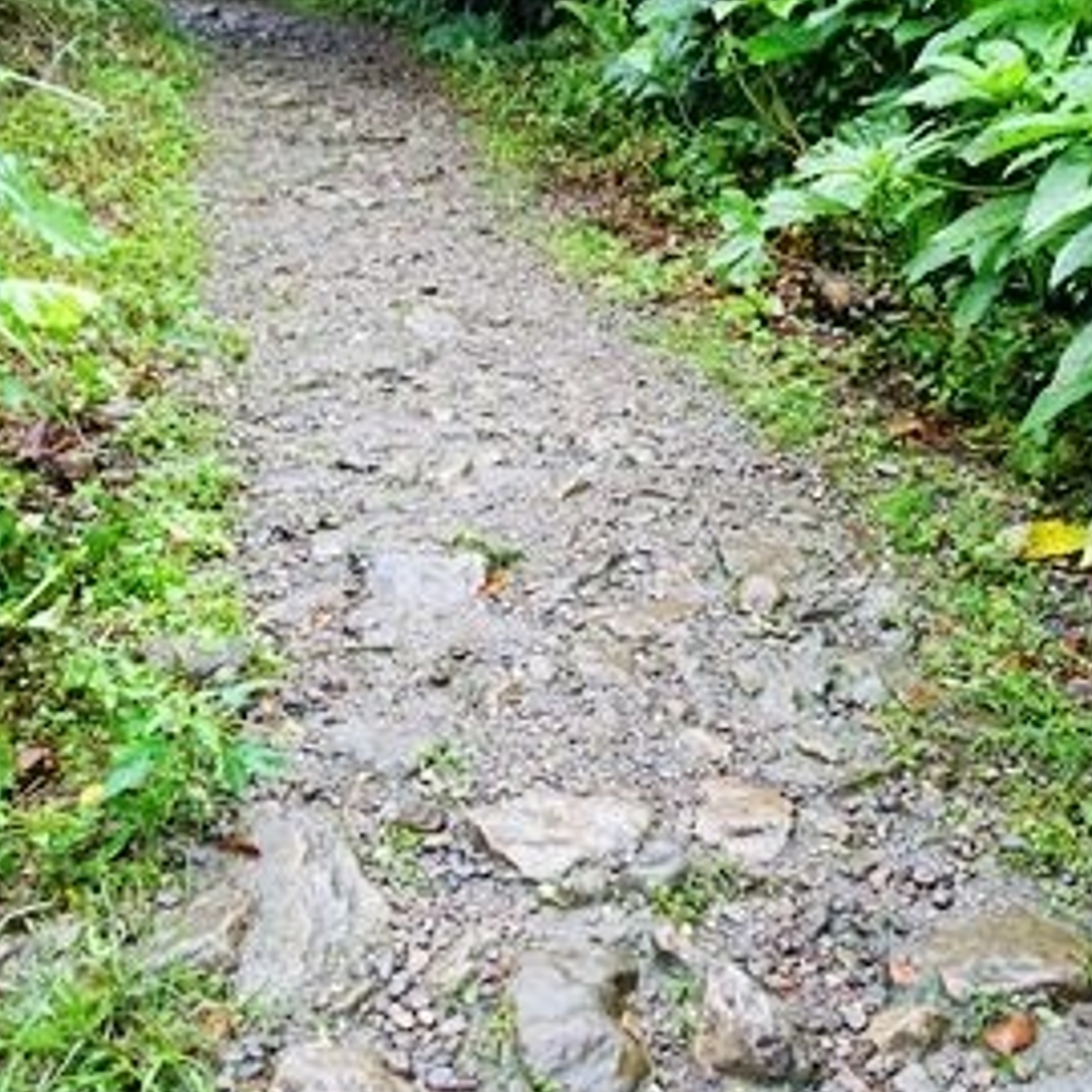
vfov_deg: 33.5
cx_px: 686
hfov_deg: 34.5
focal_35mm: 49
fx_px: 1749
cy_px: 194
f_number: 2.8
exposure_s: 1/60
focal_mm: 8.8
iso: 125
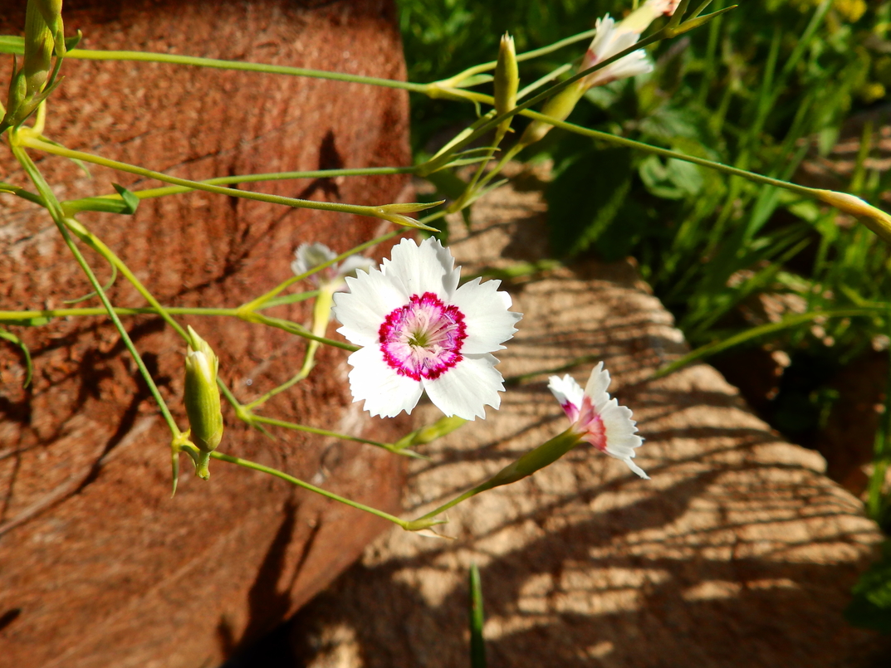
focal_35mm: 34
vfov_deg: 41.8
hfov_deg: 53.9
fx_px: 875
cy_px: 336
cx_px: 433
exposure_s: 1/500
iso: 80
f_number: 4.5
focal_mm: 5.7
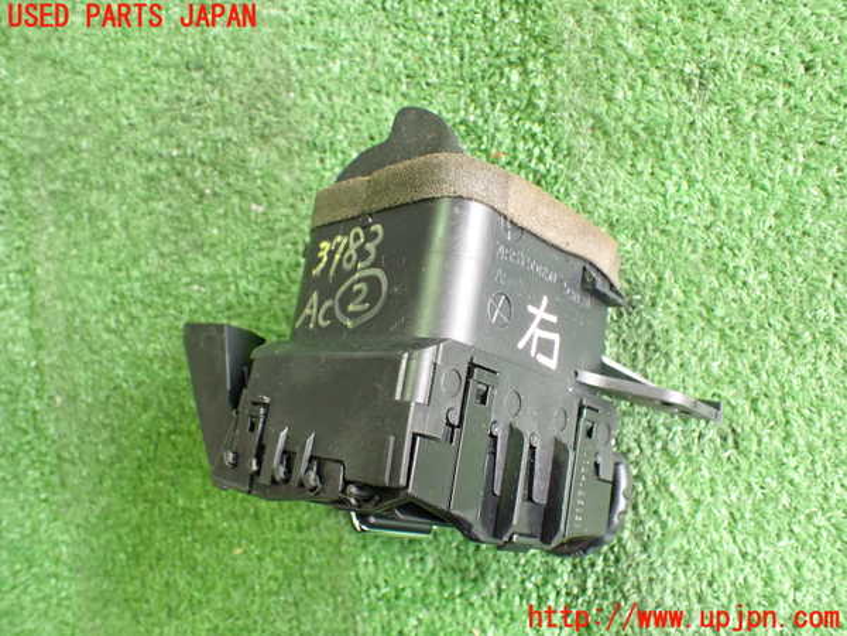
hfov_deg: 60.0
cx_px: 424
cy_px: 318
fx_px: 734
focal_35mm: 30
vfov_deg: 46.8
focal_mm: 5.4
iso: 800
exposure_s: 1/50
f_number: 2.3
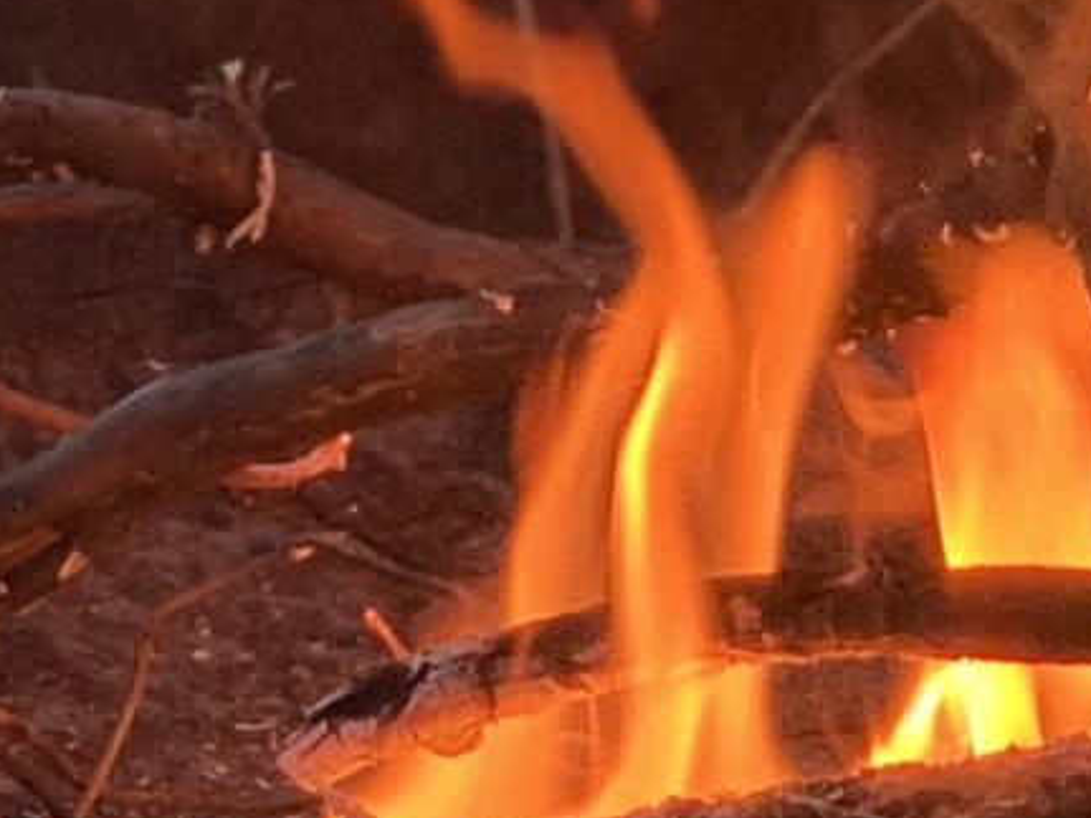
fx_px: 9736
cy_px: -481
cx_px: 458
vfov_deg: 4.8
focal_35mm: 309
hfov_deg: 6.4
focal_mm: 6
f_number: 2.4
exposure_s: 1/122
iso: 50
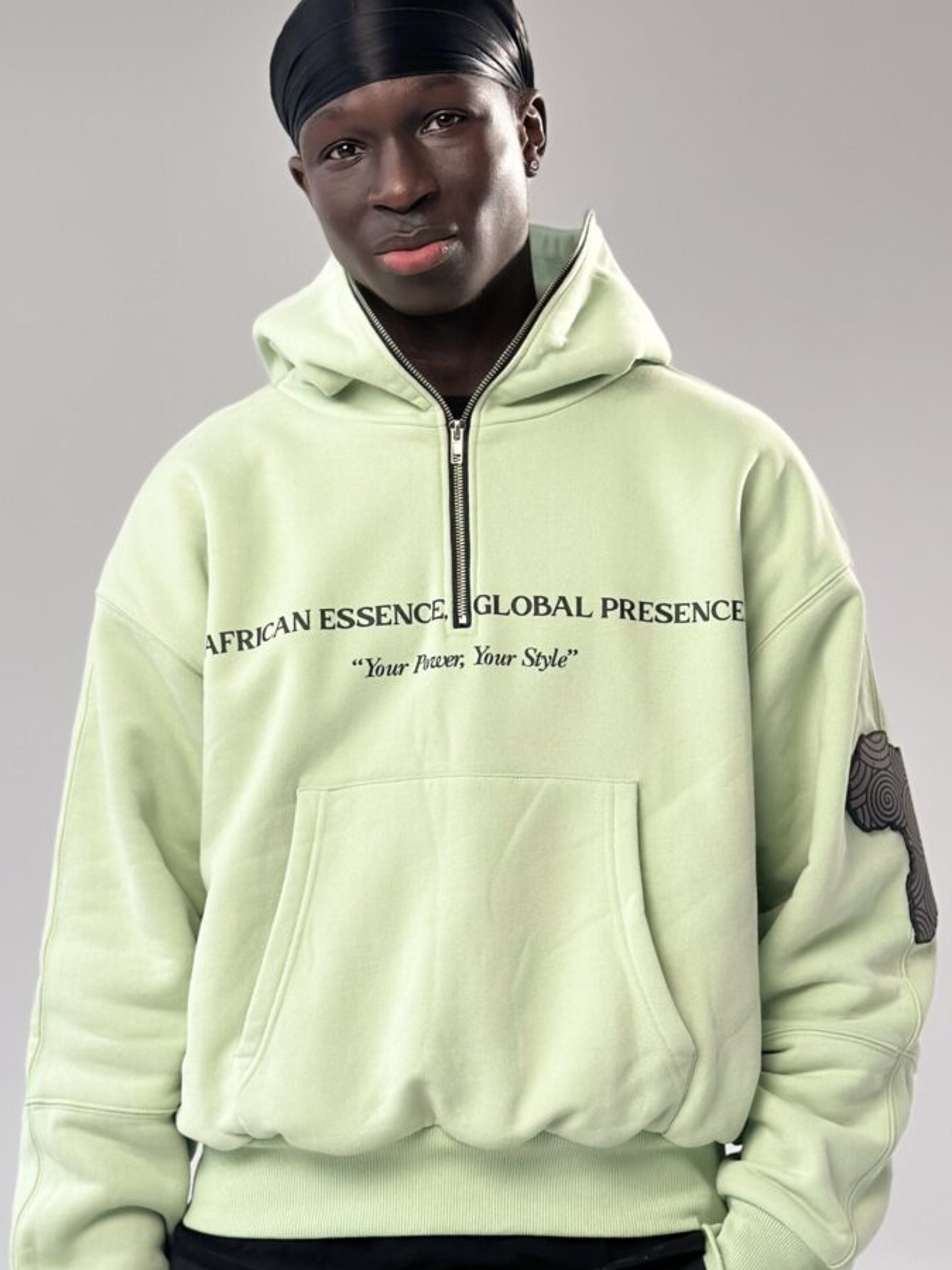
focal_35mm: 57
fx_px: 2091
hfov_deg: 25.7
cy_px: 693
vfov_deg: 33.8
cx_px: 499
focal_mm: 6.86
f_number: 1.78
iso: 125
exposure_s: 1/121
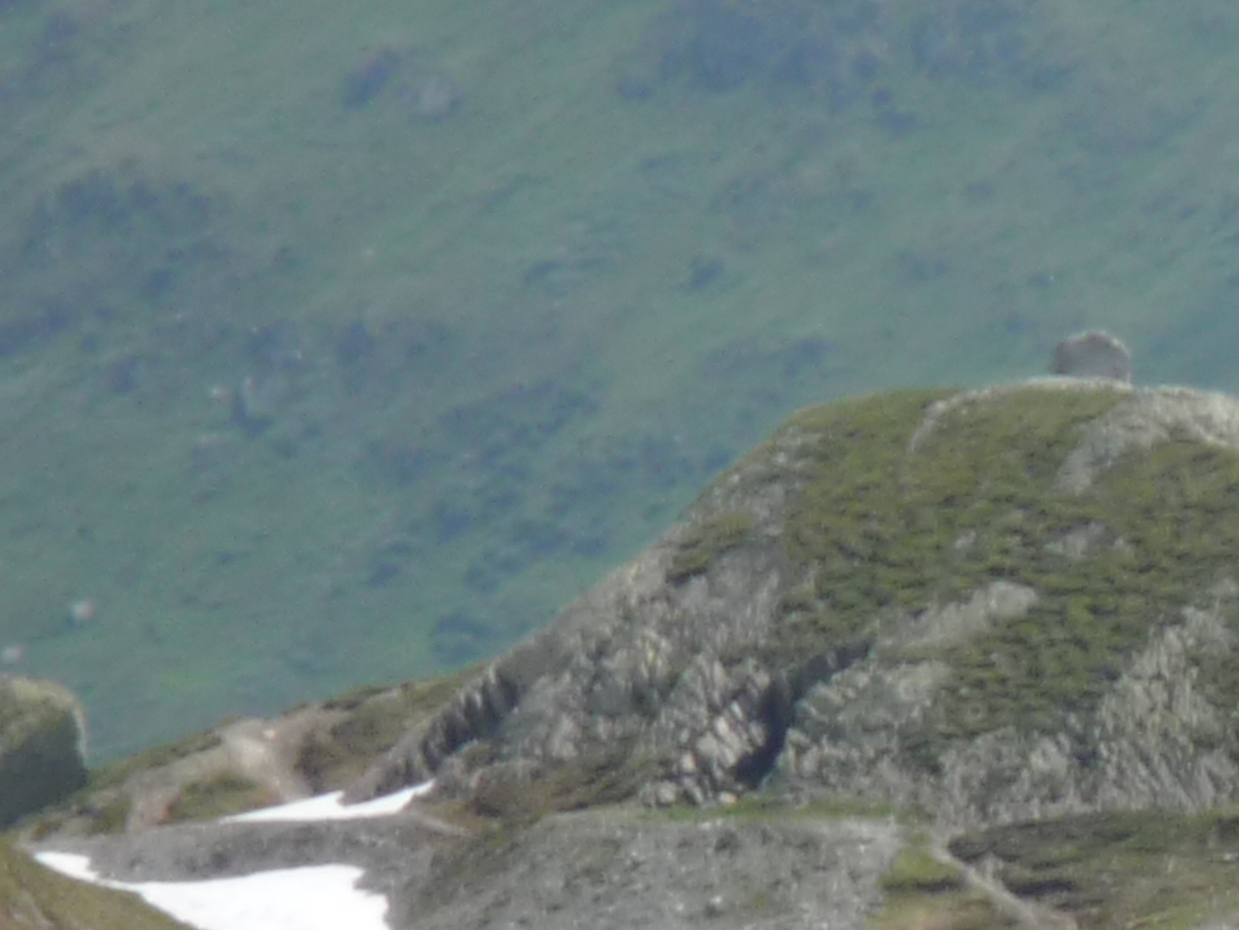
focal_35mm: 695
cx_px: 2412
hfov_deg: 2.8
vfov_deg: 2.1
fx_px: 24887
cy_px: 1191
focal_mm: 26
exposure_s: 1/400
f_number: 5.9
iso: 100
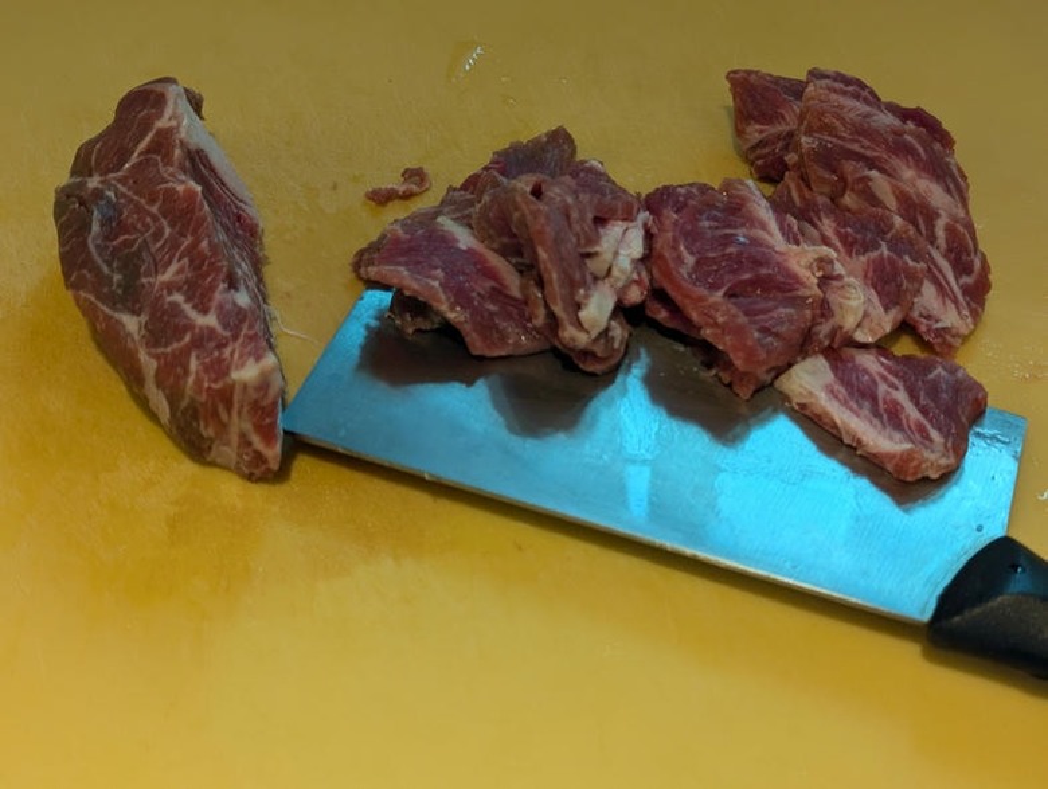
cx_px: 524
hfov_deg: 39.6
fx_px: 1455
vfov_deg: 30.3
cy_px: 394
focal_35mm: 48
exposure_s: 1/127
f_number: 1.85
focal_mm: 6.81
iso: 47
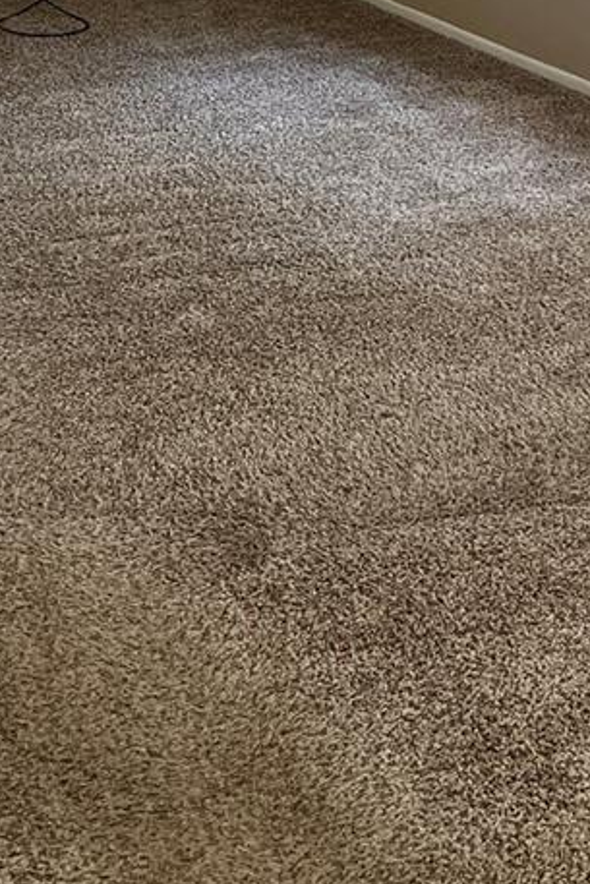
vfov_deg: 27.1
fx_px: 1744
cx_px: 145
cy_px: 33
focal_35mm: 71
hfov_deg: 19.1
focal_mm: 5.1
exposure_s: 1/60
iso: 500
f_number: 1.6
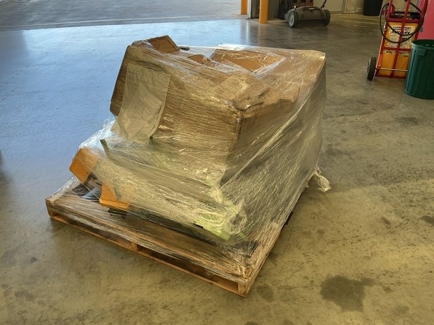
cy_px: 162
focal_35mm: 29
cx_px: 217
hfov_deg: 61.7
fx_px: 364
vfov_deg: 48.2
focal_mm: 3
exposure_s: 1/120
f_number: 1.8
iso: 25
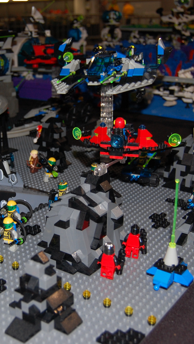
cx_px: 36
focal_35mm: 52
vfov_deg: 39.9
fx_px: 476
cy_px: 172
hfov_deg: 22.7
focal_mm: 22
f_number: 3.8
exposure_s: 1/60
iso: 400
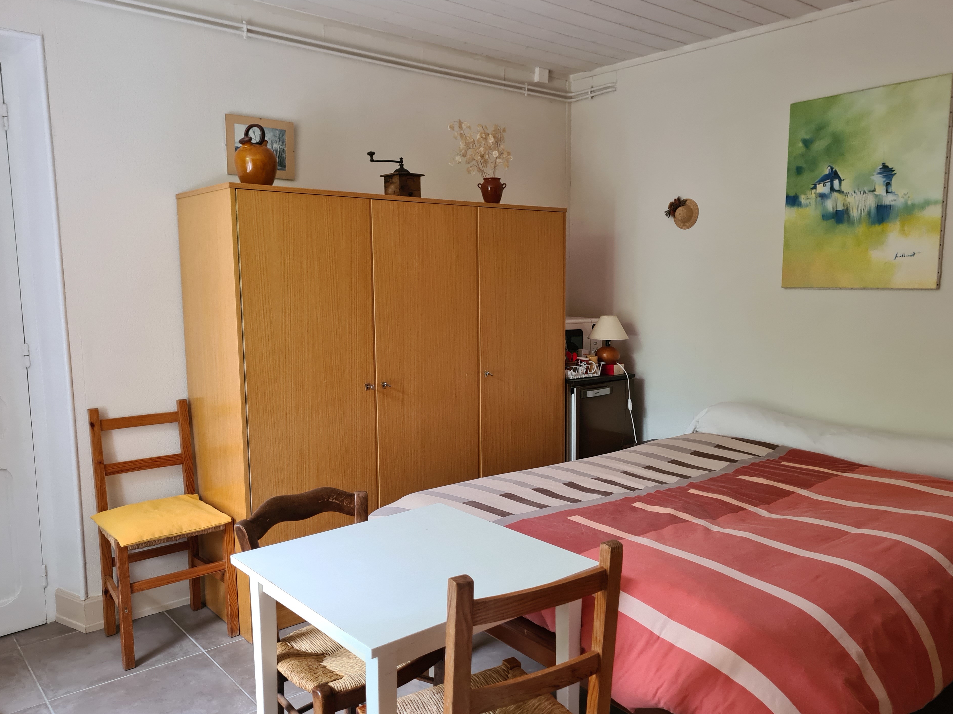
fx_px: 771
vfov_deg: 49.7
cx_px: 503
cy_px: 369
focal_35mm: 28
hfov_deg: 63.4
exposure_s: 1/50
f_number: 1.8
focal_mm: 5.4
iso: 250
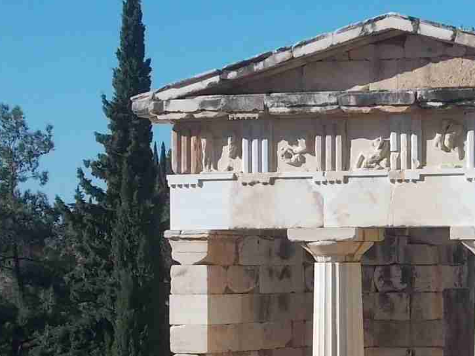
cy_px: 345
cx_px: 463
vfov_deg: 8.2
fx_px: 2484
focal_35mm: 181
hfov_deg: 10.8
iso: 80
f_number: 9.6
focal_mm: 11.6
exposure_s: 1/125
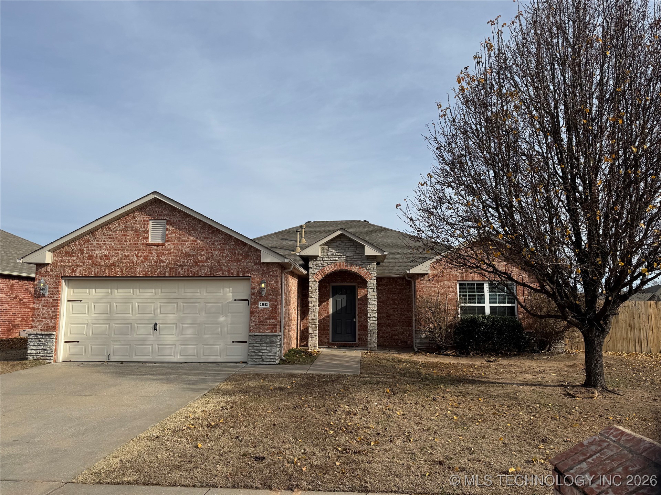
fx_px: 458
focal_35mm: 24
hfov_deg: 71.6
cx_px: 330
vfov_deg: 56.8
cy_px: 248
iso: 80
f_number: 1.78
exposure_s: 1/5814
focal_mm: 6.76
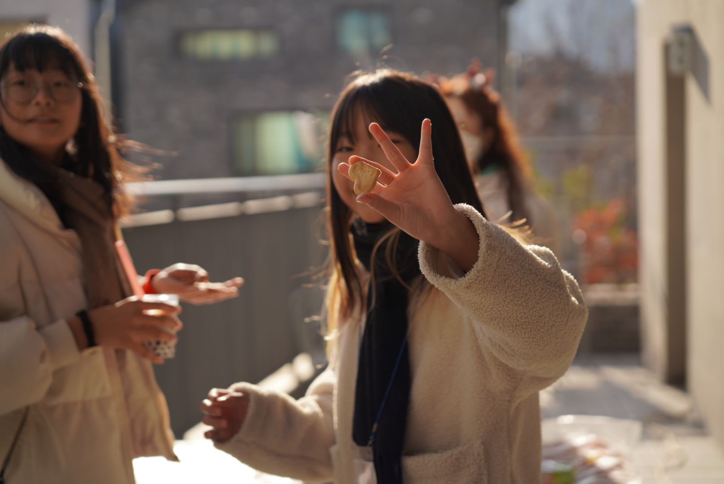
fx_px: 1222
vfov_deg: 22.4
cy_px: 242
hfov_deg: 33.0
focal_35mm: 61
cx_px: 362
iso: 250
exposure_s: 1/2500
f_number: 2.8
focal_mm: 60.7
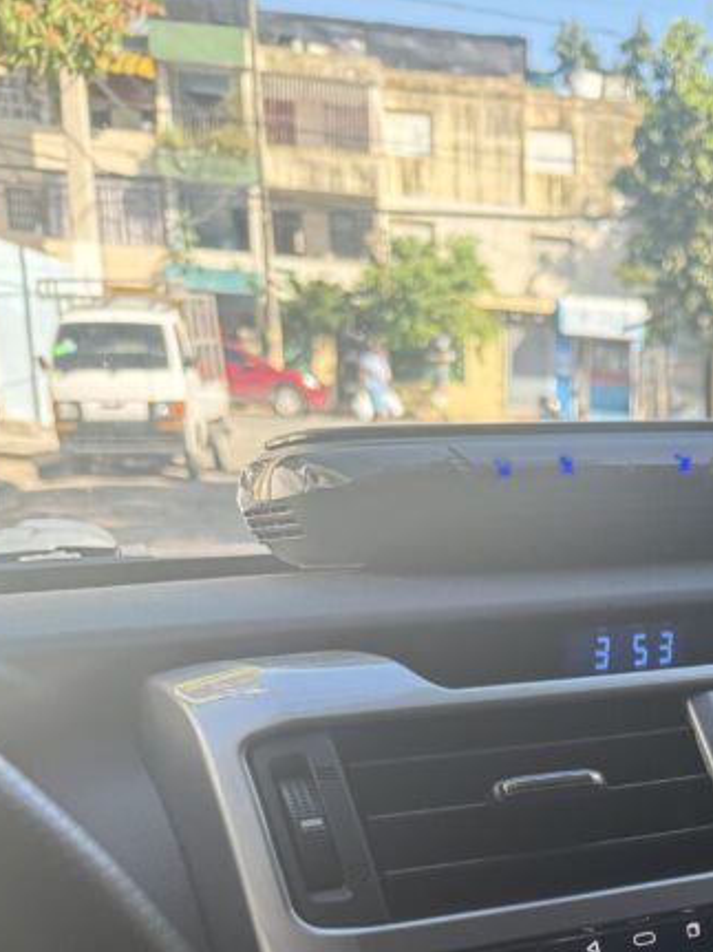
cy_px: 1129
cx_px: 819
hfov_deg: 23.7
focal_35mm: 57
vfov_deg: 29.3
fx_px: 1566
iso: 200
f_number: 1.78
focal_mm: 6.76
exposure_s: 1/144
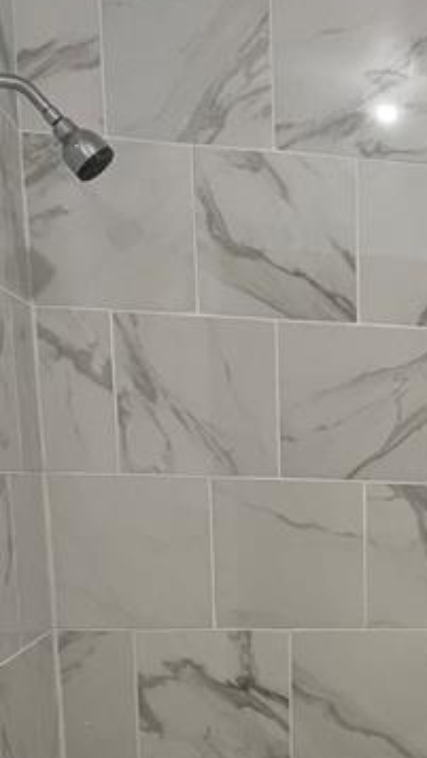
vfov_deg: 32.2
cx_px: 544
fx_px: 1227
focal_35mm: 61
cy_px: 722
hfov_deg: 18.5
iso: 100
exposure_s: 1/60
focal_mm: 4.2
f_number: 1.6
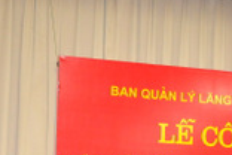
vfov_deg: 10.6
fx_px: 805
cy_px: 232
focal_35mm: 125
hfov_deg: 16.1
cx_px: 226
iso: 1000
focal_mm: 26
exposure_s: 1/60
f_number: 5.6
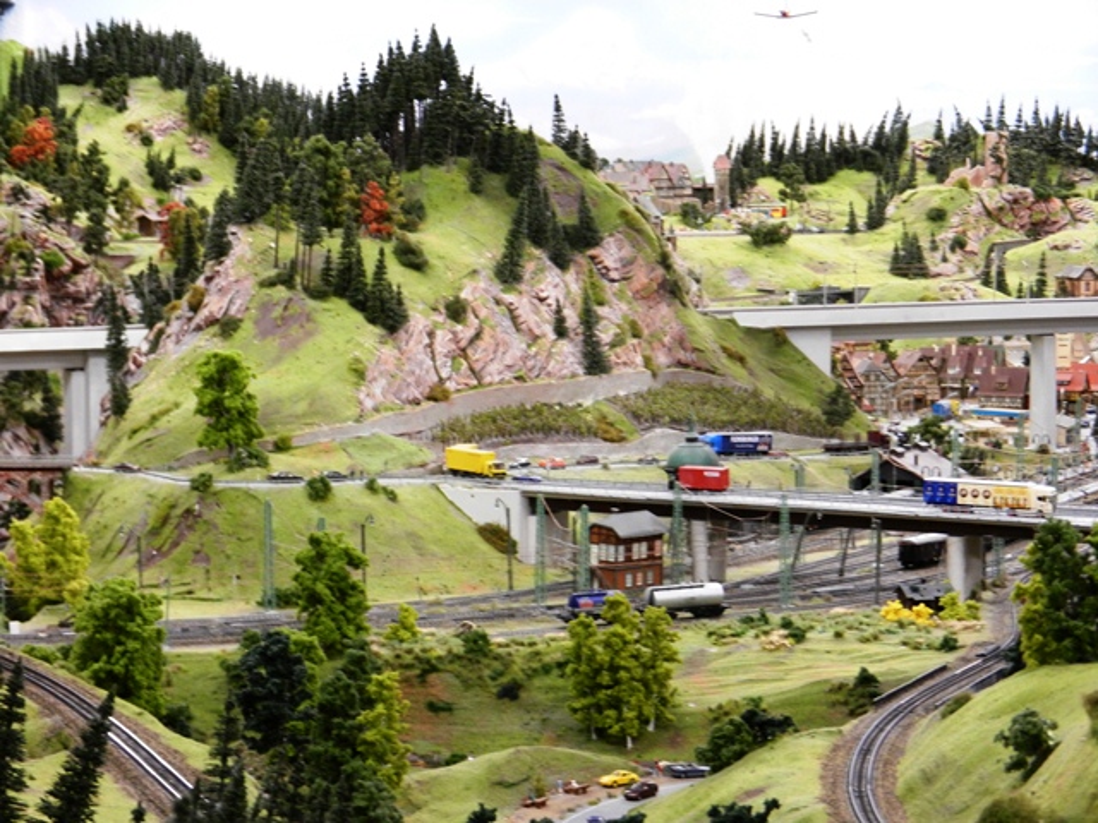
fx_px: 2886
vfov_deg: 16.2
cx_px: 549
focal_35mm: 91
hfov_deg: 21.5
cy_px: 412
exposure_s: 1/10
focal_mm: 16.3
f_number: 4.9
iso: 400
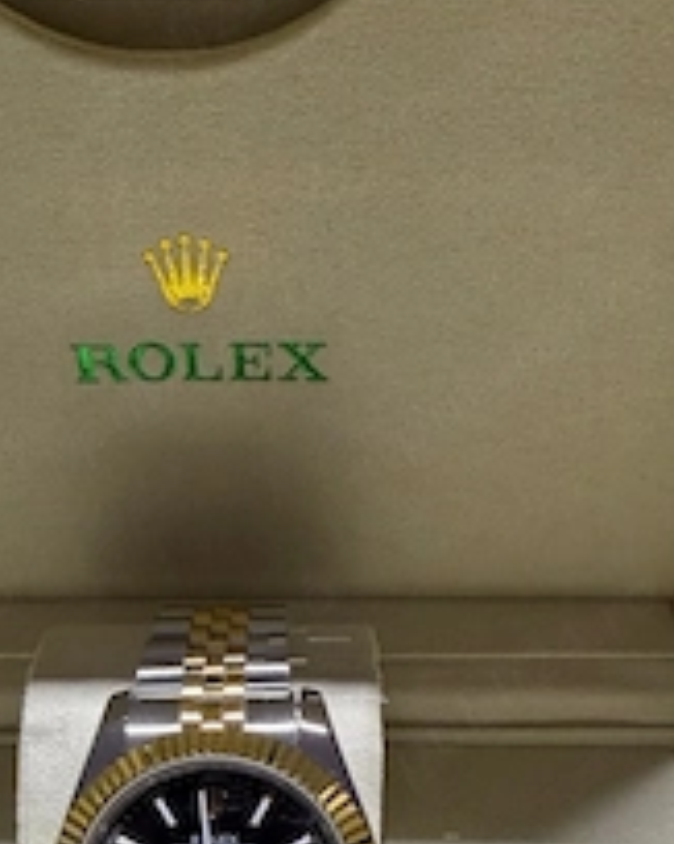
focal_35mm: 46
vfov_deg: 38.1
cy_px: 728
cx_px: 285
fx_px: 1148
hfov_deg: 32.7
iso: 160
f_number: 2.2
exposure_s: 1/99
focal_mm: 2.22
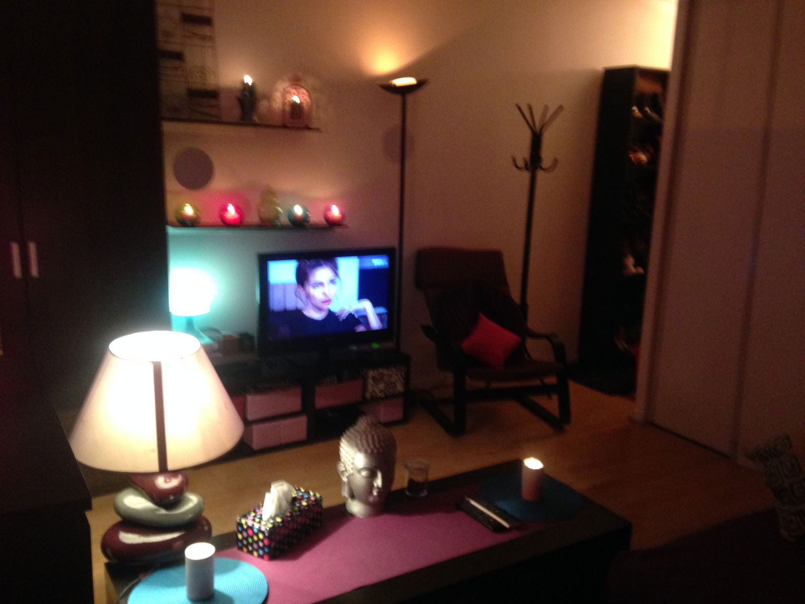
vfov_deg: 42.9
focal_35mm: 33
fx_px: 767
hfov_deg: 55.4
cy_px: 302
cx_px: 402
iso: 400
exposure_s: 1/15
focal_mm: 4.12
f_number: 2.4
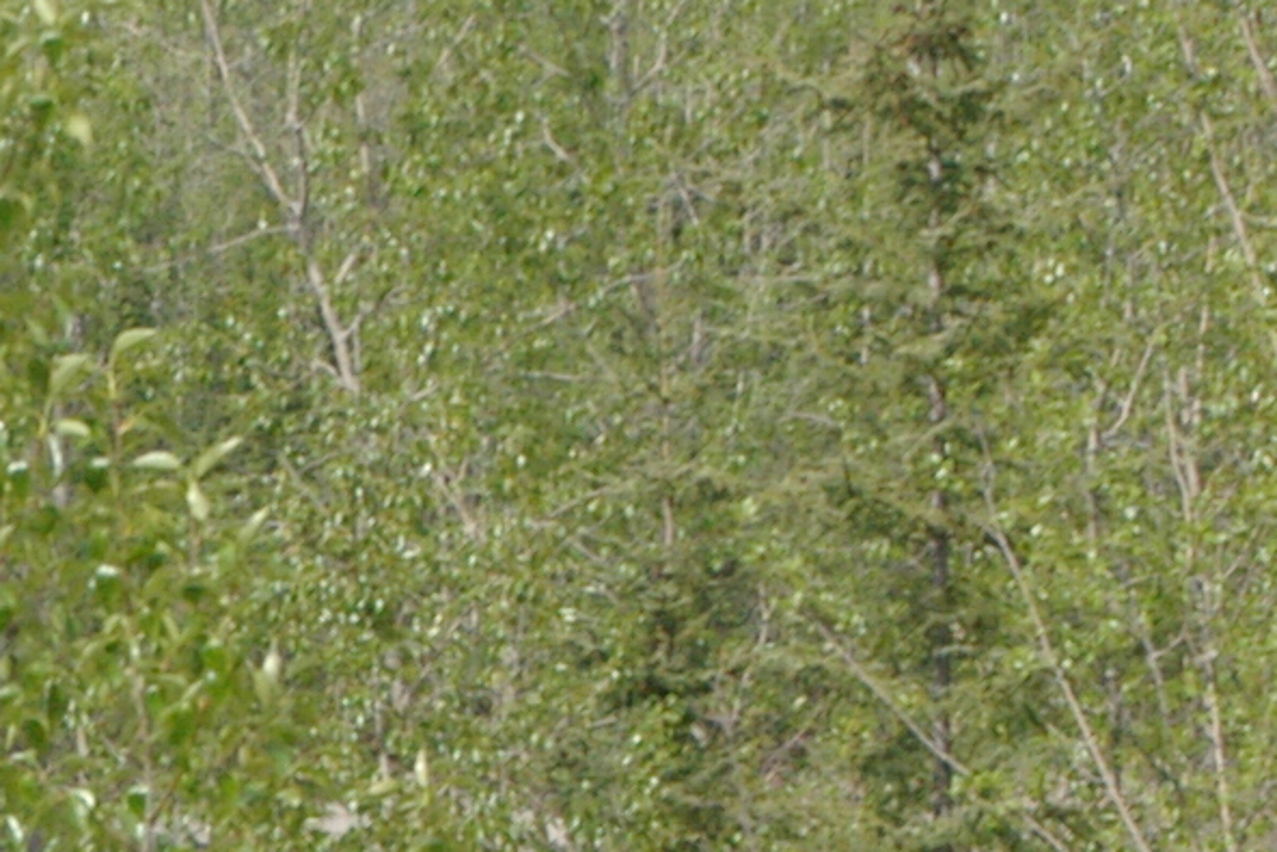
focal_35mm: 381
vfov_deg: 3.6
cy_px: 748
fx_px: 13517
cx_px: -1083
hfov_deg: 5.3
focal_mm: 50
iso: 800
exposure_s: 1/1000
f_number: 9.5
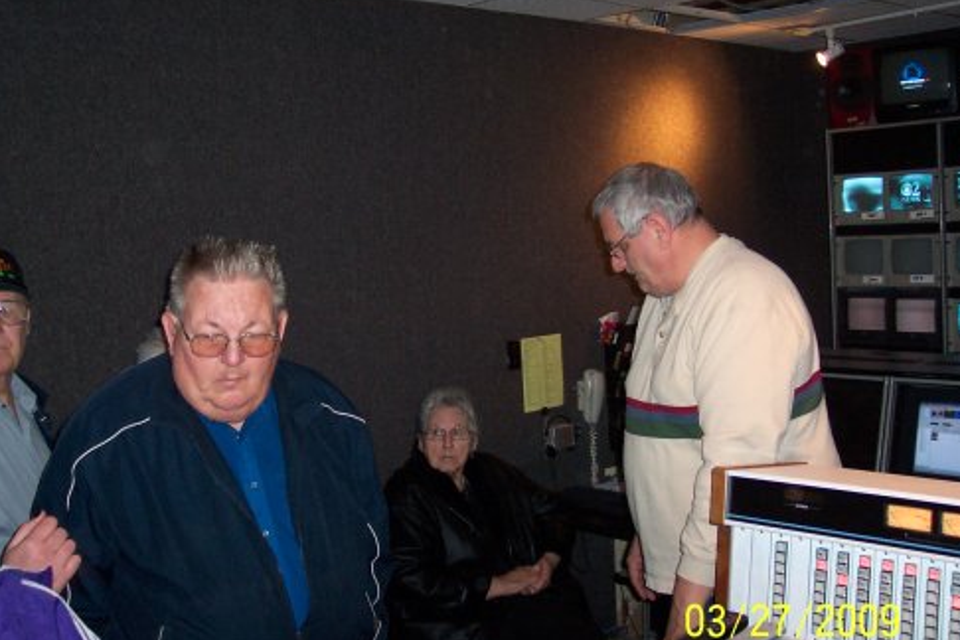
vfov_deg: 31.2
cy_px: 317
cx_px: 474
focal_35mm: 43
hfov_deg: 45.4
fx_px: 1147
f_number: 2.8
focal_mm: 8
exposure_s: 1/30
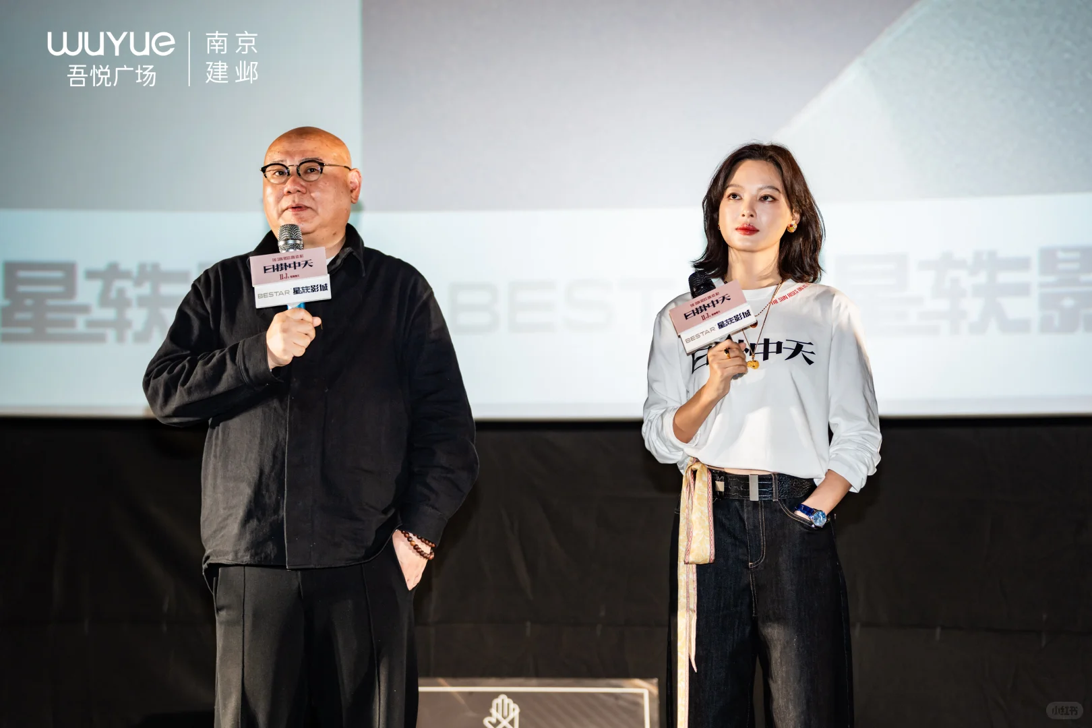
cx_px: 546
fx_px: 2063
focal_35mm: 68
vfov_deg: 20.0
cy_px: 364
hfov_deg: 29.7
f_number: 2.5
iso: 800
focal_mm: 68
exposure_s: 1/250
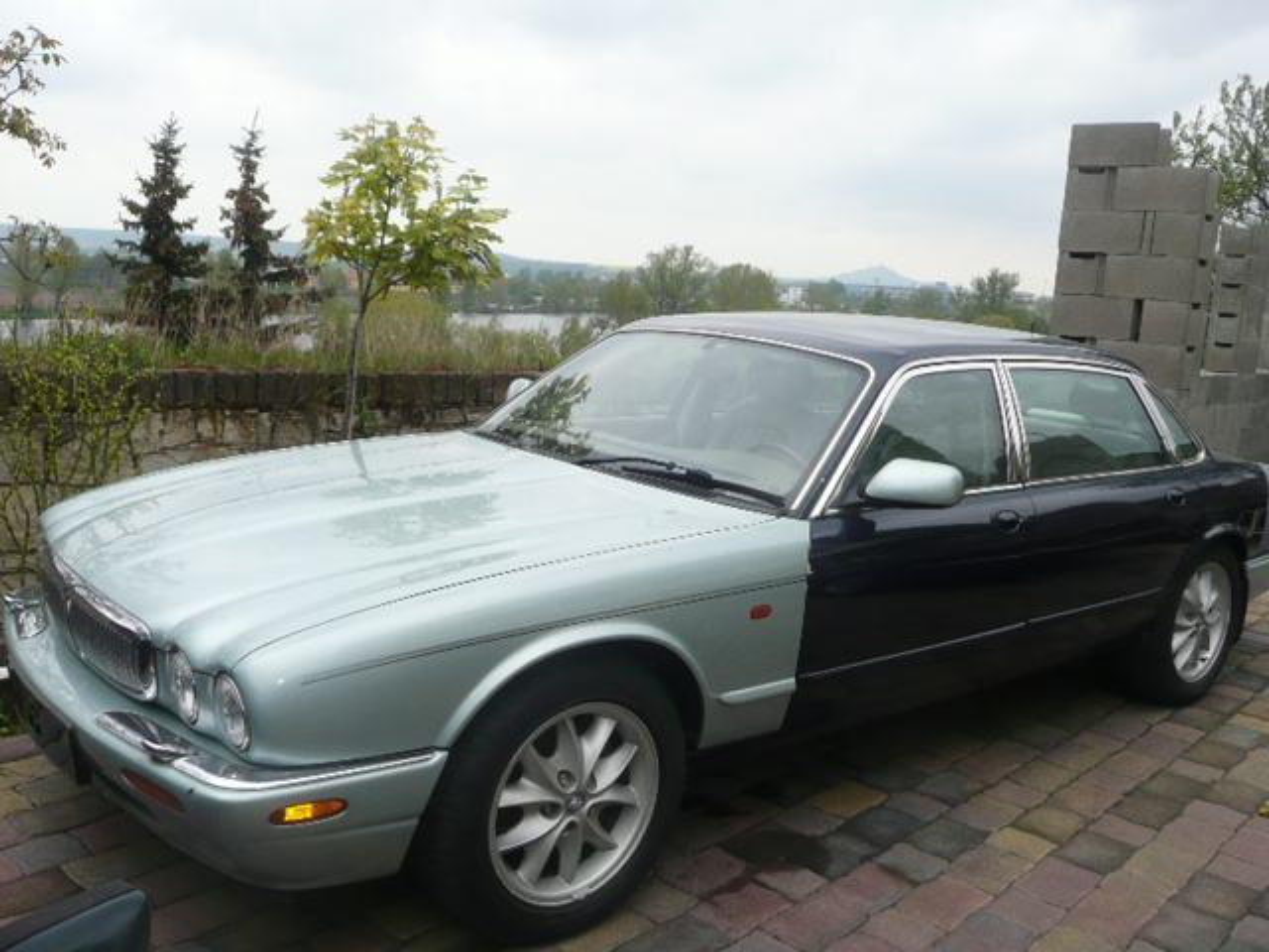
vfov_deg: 44.2
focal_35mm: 32
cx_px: 634
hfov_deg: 56.8
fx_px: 1173
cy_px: 476
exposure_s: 1/320
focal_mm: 4.6
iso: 100
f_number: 3.3
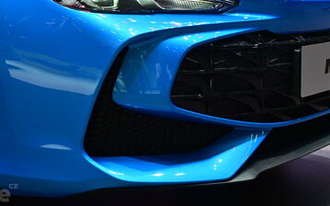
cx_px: 224
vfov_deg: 16.9
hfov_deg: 27.0
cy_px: 22
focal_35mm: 76
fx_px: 682
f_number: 7.1
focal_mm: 29
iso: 800
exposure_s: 1/200
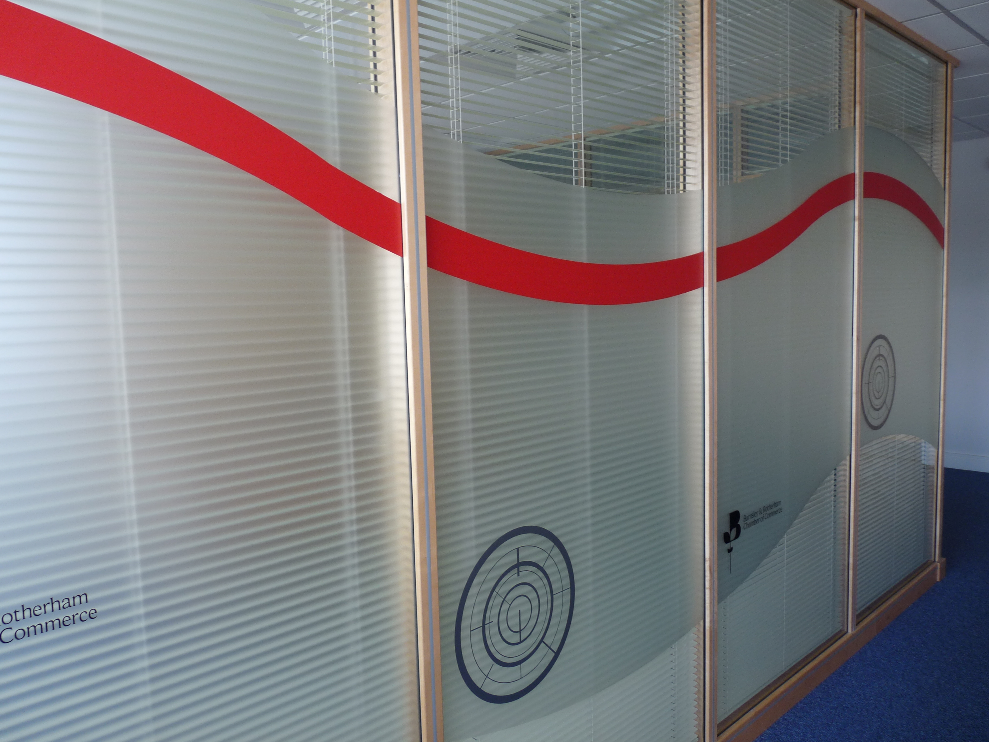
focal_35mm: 27
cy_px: 371
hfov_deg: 65.3
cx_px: 494
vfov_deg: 51.4
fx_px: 771
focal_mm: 4.8
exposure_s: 1/30
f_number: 2.8
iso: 100
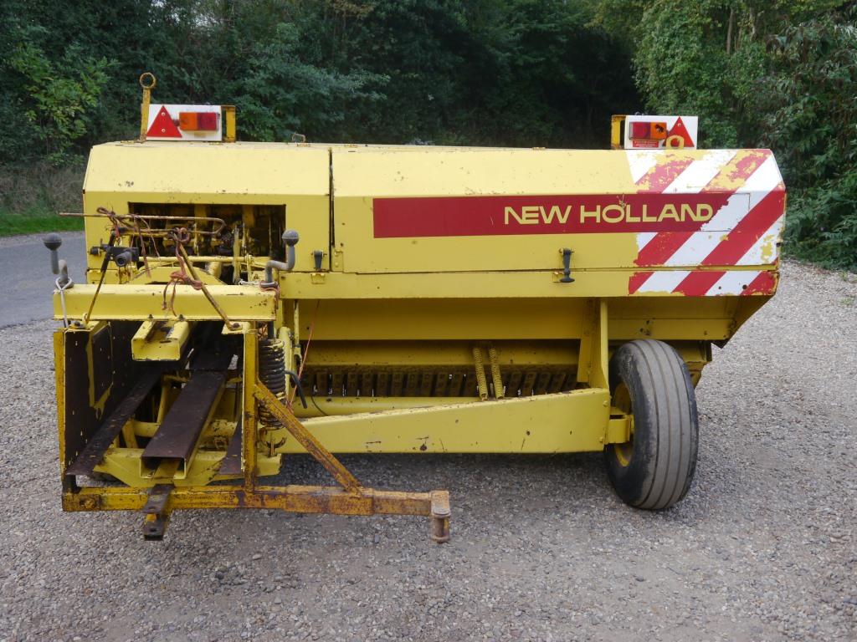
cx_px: 428
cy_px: 321
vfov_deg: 37.7
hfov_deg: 49.0
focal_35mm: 38
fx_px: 941
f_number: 4.5
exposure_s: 1/100
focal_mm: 19
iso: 160
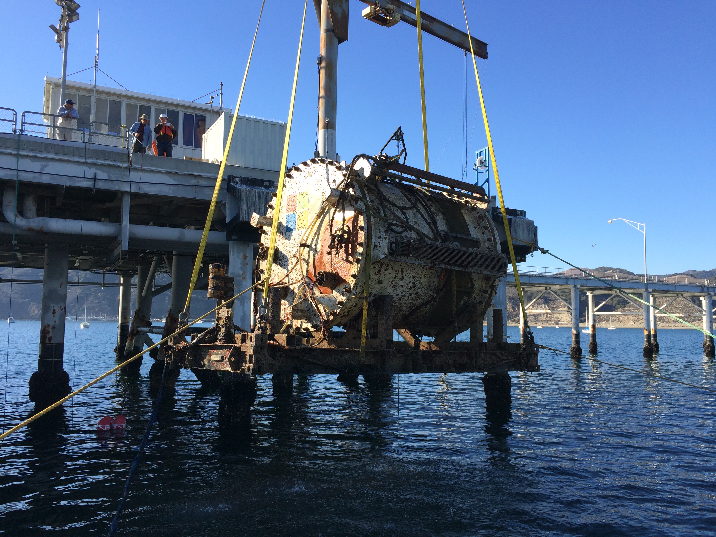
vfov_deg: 48.2
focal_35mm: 29
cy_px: 268
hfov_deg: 61.7
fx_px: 600
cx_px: 358
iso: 32
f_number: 2.2
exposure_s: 1/1208
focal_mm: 4.15
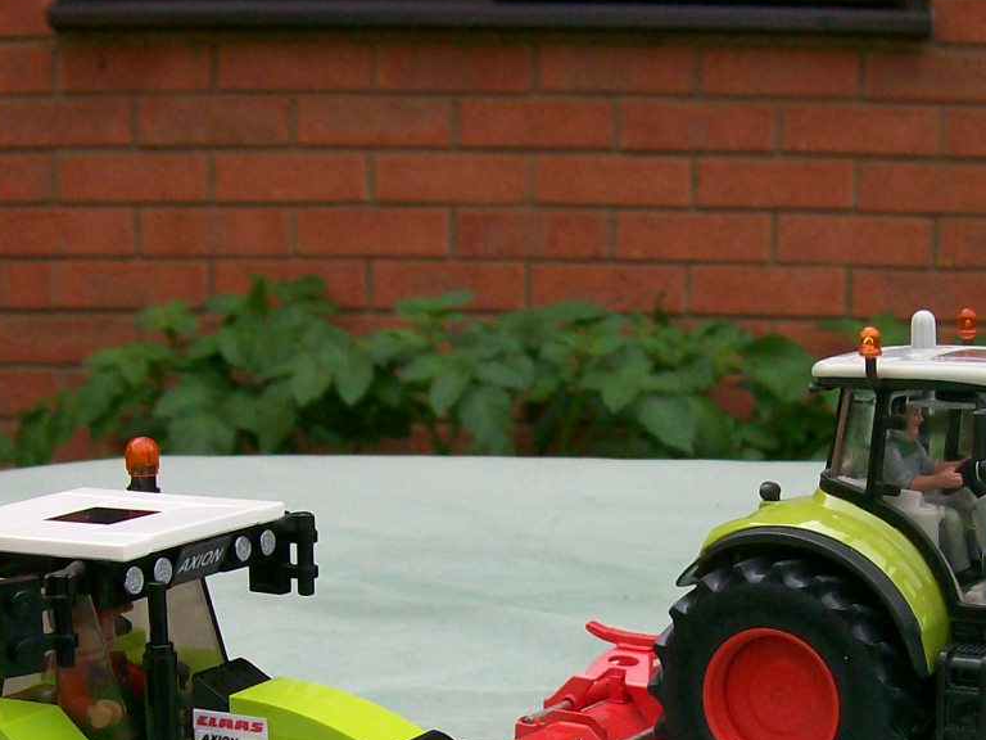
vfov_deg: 19.1
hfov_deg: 25.9
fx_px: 2136
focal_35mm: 75
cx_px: 585
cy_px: 736
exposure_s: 1/722
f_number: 2.7
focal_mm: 6
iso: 80
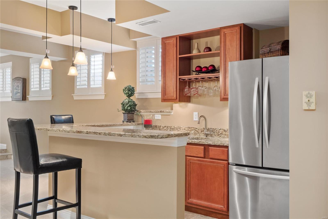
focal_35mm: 36
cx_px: 164
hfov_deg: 53.1
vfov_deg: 36.9
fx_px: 328
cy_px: 110
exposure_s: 1/1.25
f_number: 7.1
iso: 400
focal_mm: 18
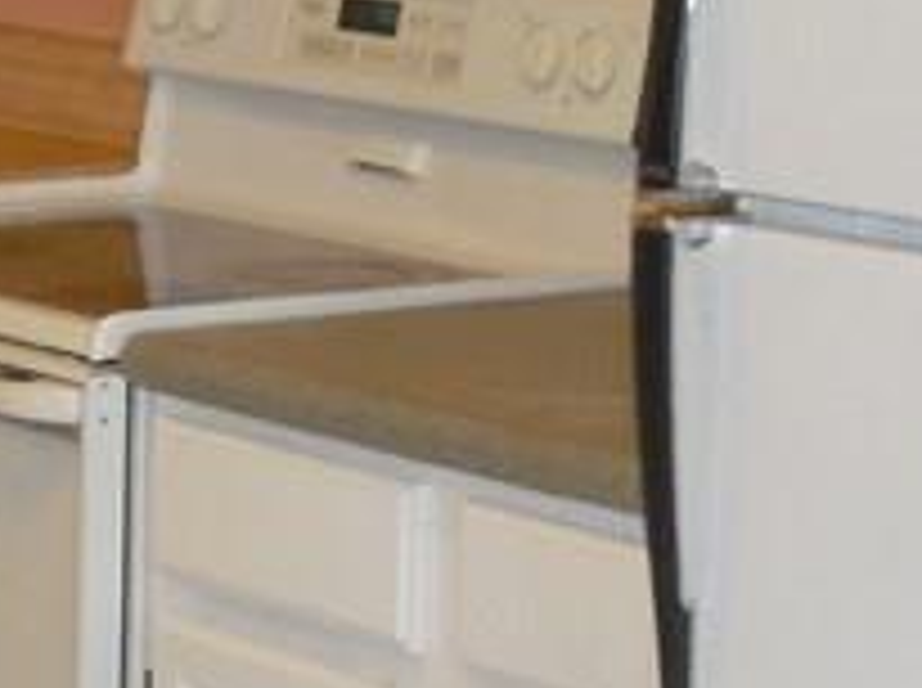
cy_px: 200
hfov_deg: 11.2
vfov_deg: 8.5
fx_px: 4653
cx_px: -108
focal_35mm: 175
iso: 200
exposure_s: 1/30
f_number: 3.7
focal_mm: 6.3
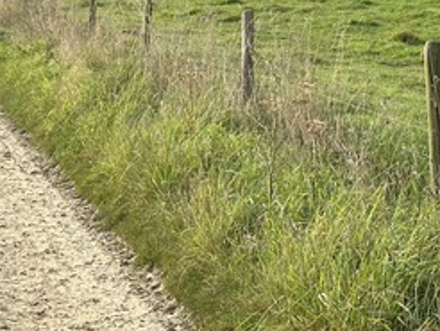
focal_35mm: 117
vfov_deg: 12.4
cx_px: 170
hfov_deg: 16.8
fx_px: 1489
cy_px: -52
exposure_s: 1/2732
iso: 64
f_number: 1.78
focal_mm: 6.86
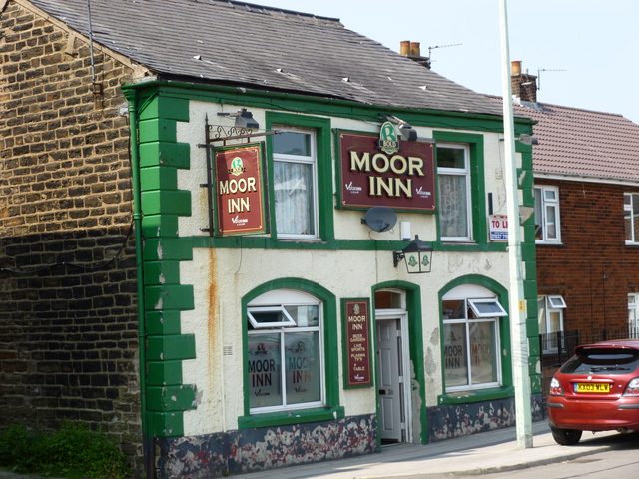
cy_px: 240
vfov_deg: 18.4
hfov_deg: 24.4
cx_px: 320
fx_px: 1477
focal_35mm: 80
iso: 100
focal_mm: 14.2
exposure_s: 1/200
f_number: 4.9
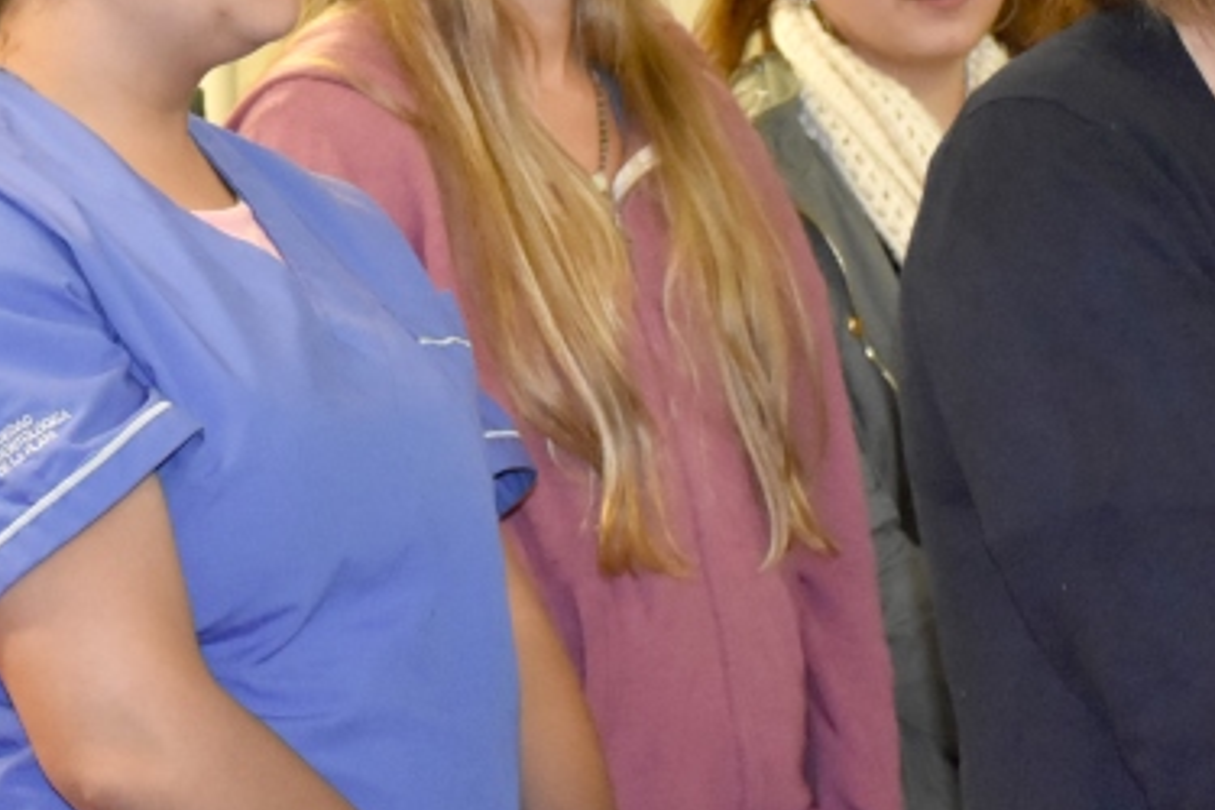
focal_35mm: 143
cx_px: 285
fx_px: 4838
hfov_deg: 14.3
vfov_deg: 9.5
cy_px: -28
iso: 3200
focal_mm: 35
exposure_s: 1/160
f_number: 4.2
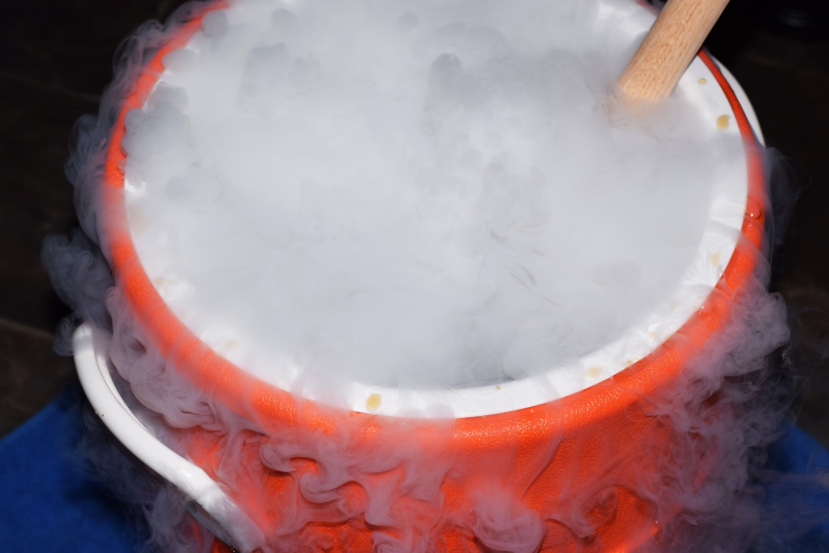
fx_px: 1727
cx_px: 414
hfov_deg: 27.0
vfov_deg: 18.2
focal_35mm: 75
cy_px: 276
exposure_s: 1/60
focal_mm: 50
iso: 100
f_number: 8
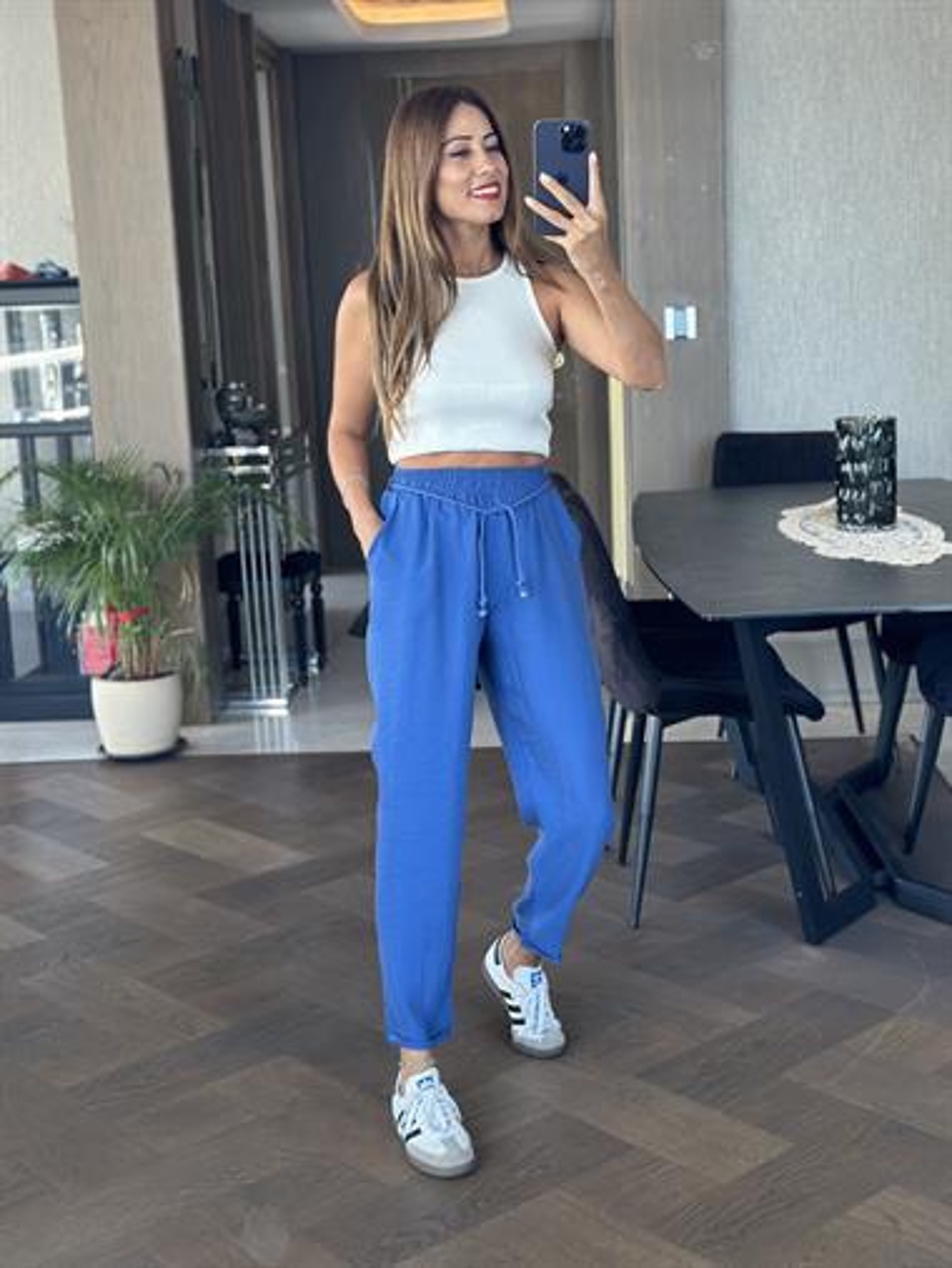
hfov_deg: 30.3
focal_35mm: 48
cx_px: 476
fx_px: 1759
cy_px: 634
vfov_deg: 39.6
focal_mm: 6.86
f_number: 1.78
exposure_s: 1/76
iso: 125
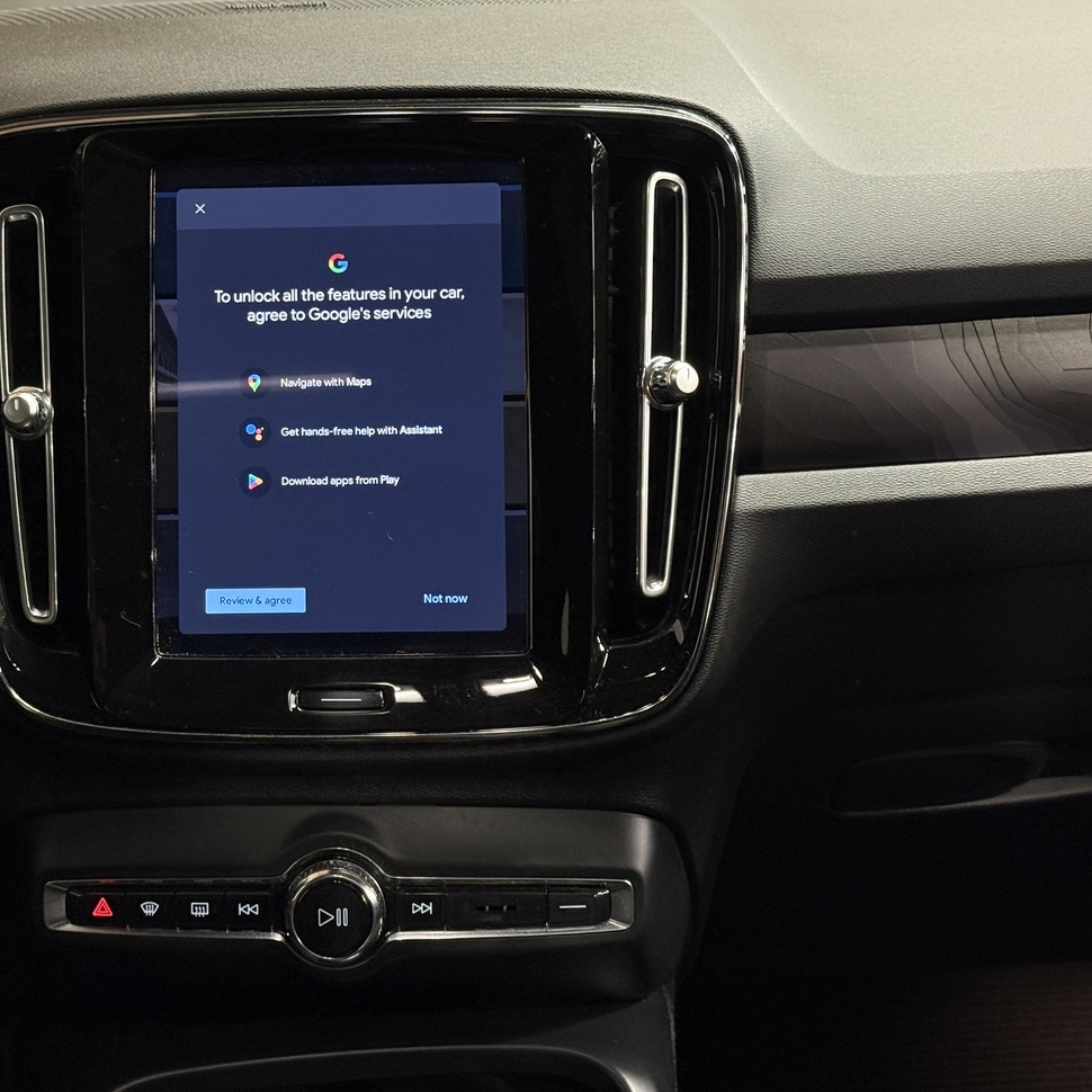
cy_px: 502
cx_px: 348
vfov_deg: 27.3
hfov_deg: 27.1
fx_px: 2248
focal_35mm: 63
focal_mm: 6.76
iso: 250
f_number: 1.78
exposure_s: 1/33
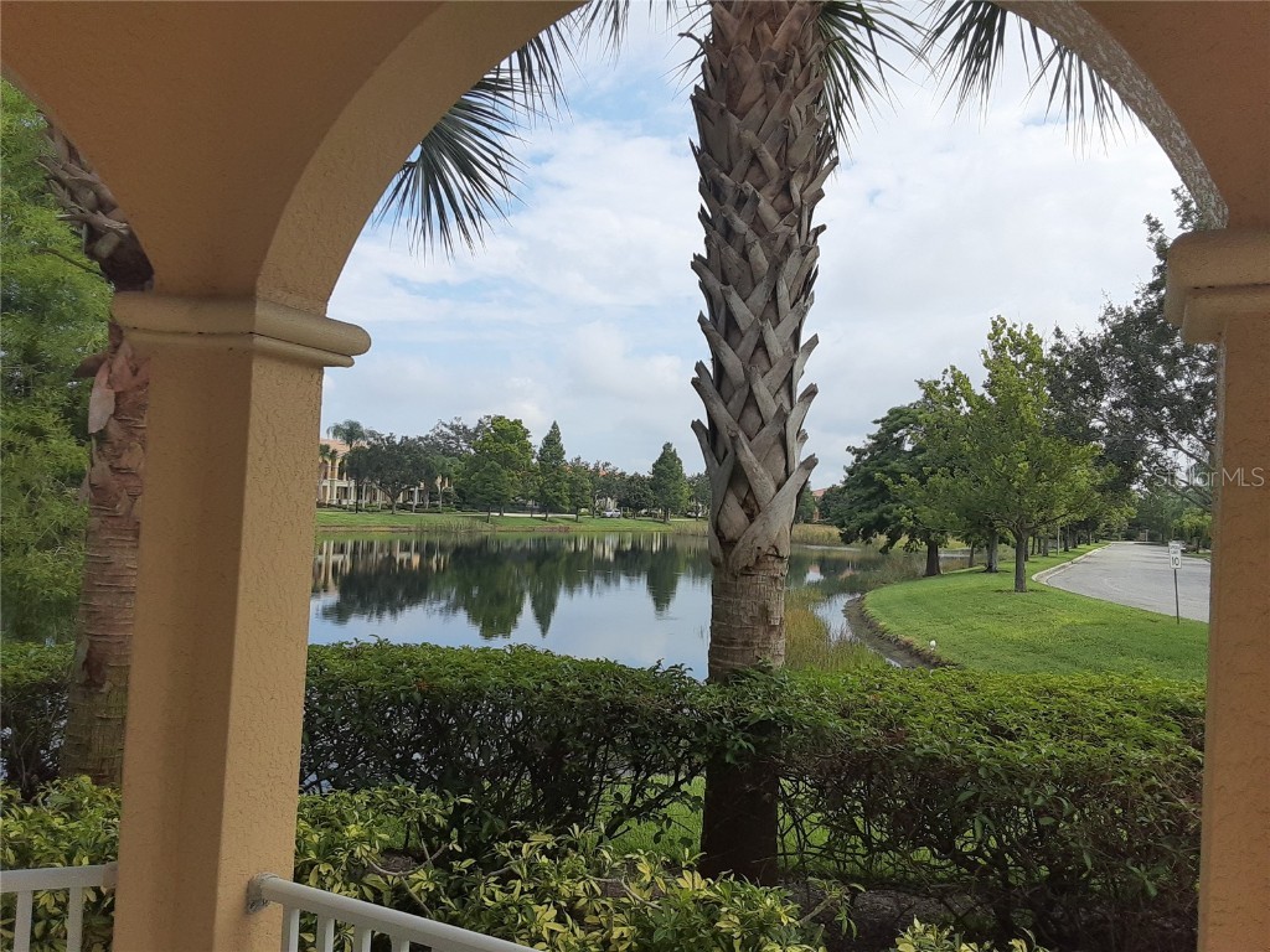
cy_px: 476
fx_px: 991
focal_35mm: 27
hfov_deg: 65.3
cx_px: 635
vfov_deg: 51.4
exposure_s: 1/1634
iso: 40
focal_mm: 2.91
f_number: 1.9
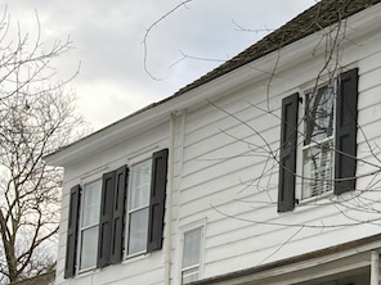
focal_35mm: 121
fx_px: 1332
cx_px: 613
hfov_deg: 14.8
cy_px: 190
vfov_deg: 12.2
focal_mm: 3.99
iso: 20
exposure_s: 1/310
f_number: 1.8
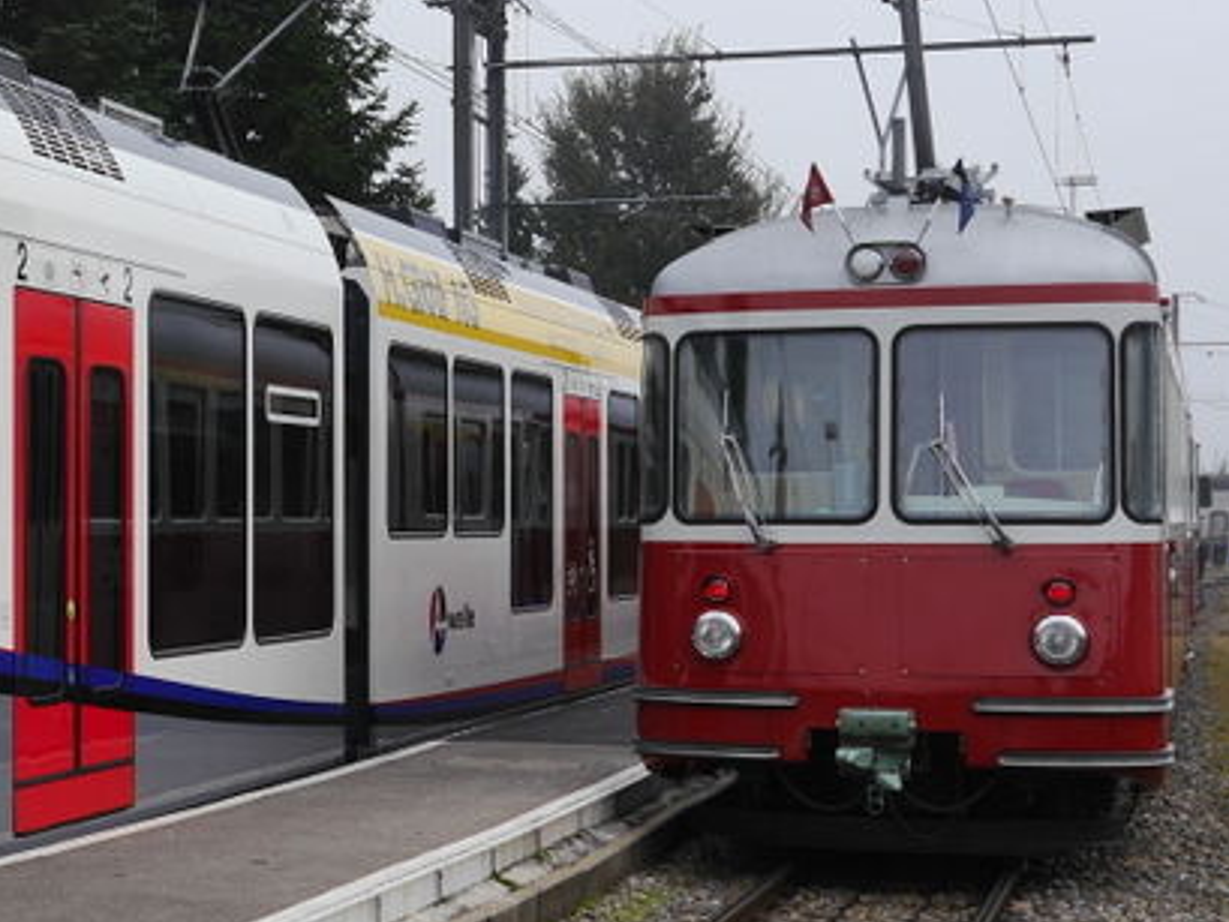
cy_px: 420
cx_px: -162
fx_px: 3125
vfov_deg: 16.8
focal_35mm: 88
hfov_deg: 21.0
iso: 160
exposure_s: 1/200
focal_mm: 18
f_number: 6.3
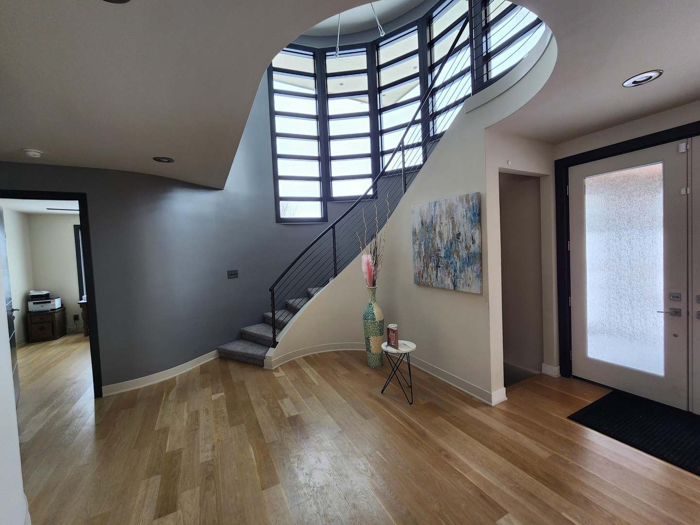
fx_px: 263
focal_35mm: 13
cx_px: 350
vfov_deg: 89.9
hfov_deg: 106.2
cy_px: 262
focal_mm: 2.2
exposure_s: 1/60
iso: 100
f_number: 2.2
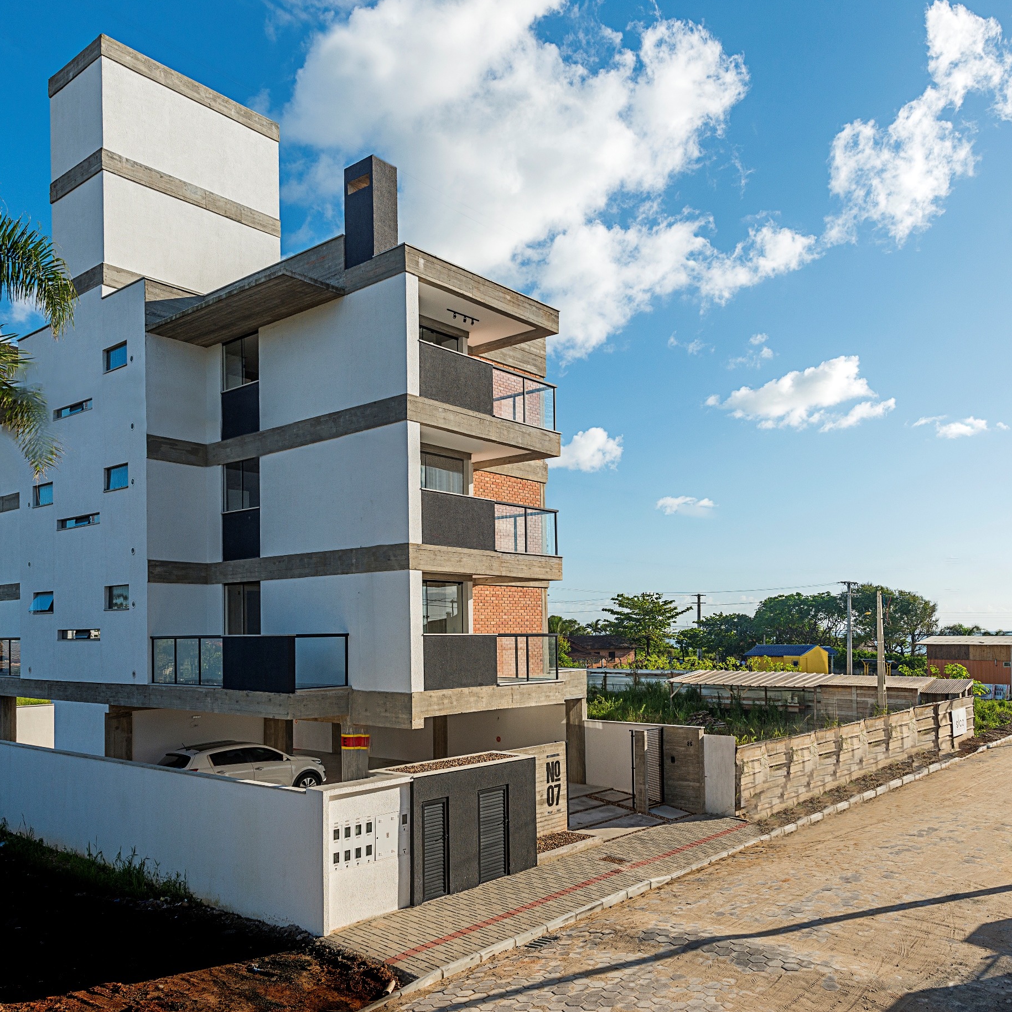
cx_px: 540
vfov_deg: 60.9
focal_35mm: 26
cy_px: 501
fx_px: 860
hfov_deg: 60.9
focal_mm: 20
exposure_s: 1/160
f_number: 8
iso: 200
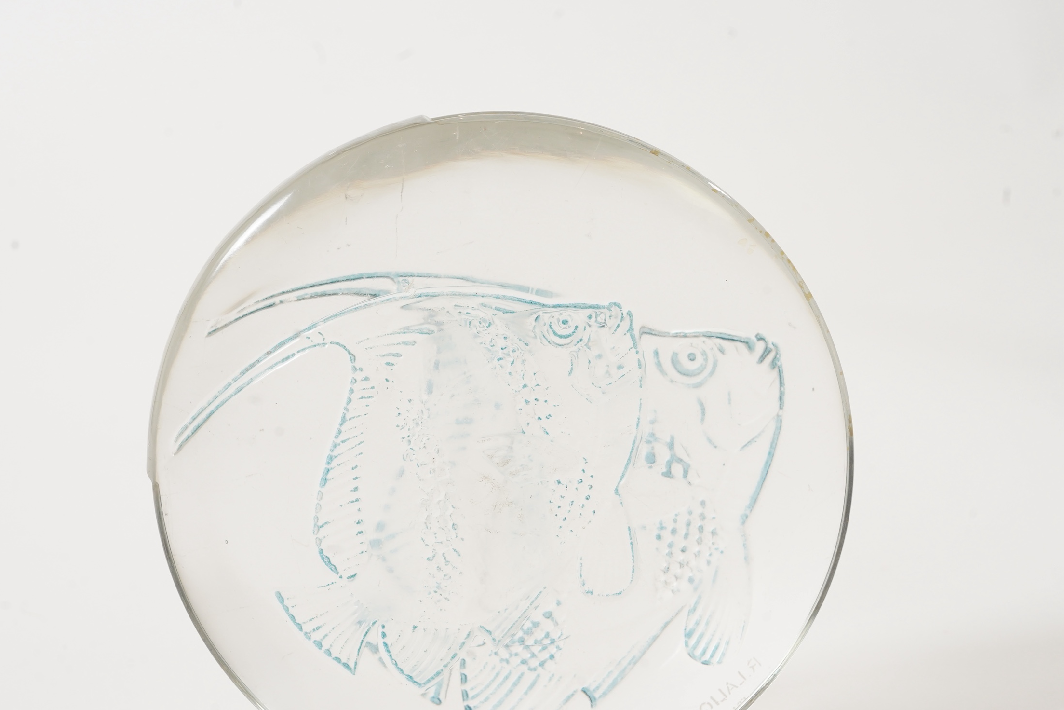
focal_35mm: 87
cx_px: 524
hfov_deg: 23.4
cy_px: 430
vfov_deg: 15.7
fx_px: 2571
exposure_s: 1/125
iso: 1250
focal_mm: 70
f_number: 13
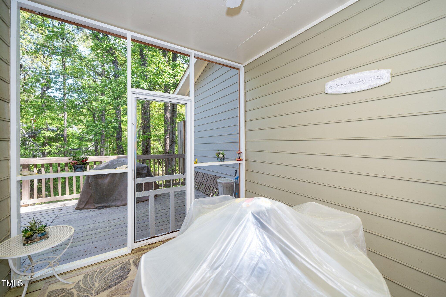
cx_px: 223
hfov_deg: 104.3
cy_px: 148
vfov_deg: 81.2
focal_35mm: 14
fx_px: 173
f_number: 4
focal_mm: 14
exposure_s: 1/160
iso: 400
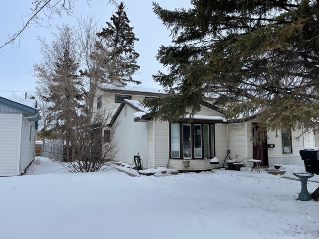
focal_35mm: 26
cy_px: 120
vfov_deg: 53.1
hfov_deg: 67.3
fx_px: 240
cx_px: 160
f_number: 1.6
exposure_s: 1/1456
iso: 32
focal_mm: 5.1
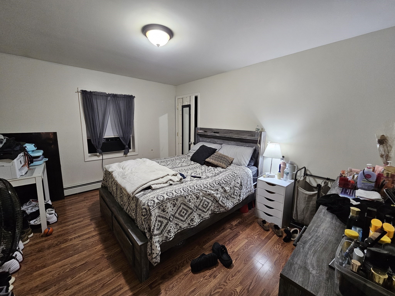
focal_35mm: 13
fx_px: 148
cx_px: 198
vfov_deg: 89.9
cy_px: 148
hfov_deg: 106.2
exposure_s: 1/40
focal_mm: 2.2
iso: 320
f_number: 2.2
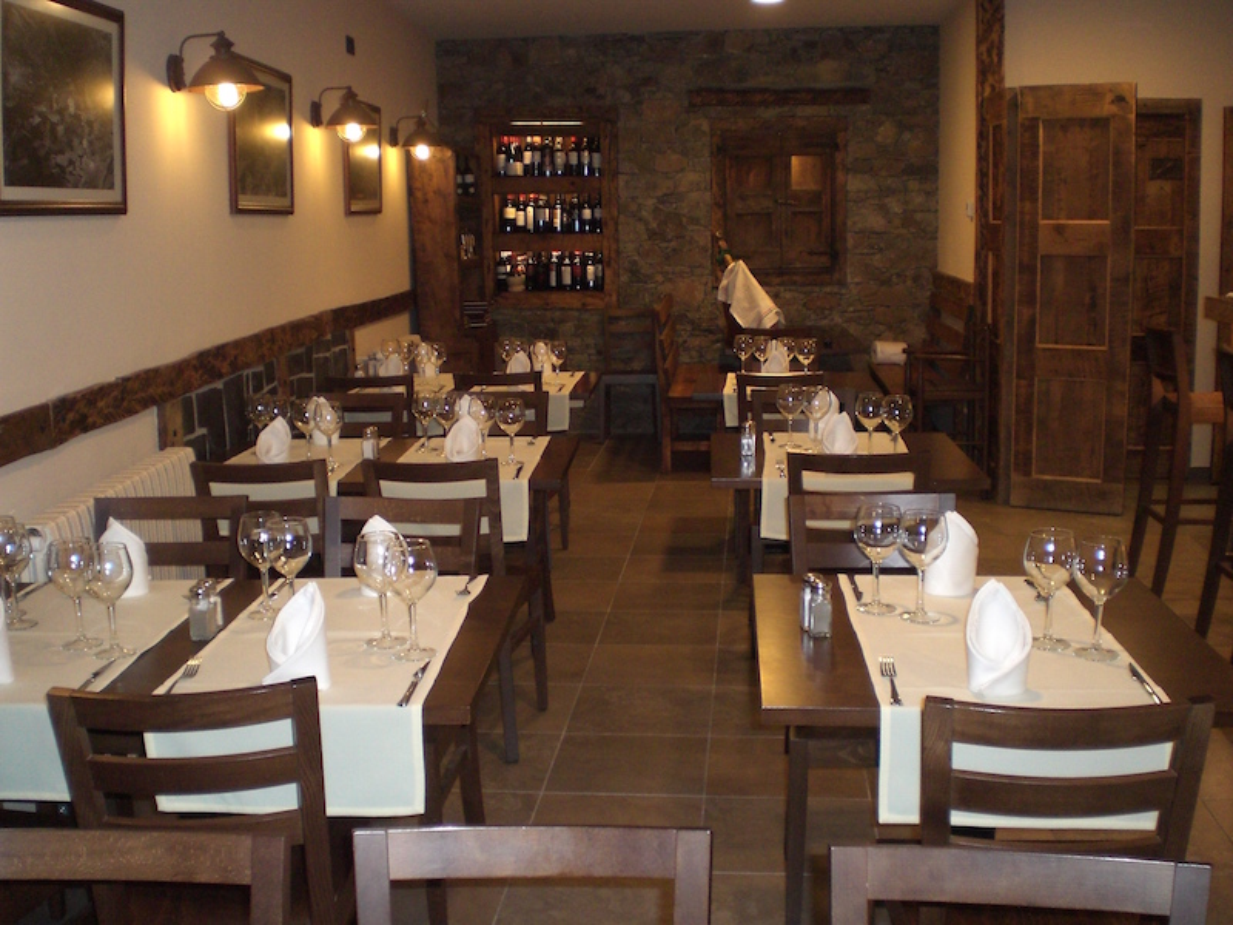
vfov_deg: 37.7
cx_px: 616
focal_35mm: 38
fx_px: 1354
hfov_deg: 49.0
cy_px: 462
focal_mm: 6.3
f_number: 3.1
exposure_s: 1/60
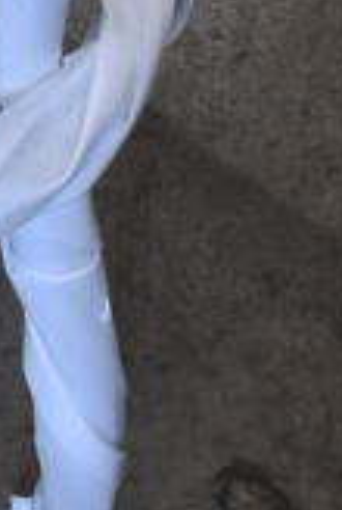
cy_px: -452
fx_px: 2128
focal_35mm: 150
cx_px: -283
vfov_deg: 12.3
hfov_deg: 8.8
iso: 140
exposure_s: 1/30
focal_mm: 18
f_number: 3.5
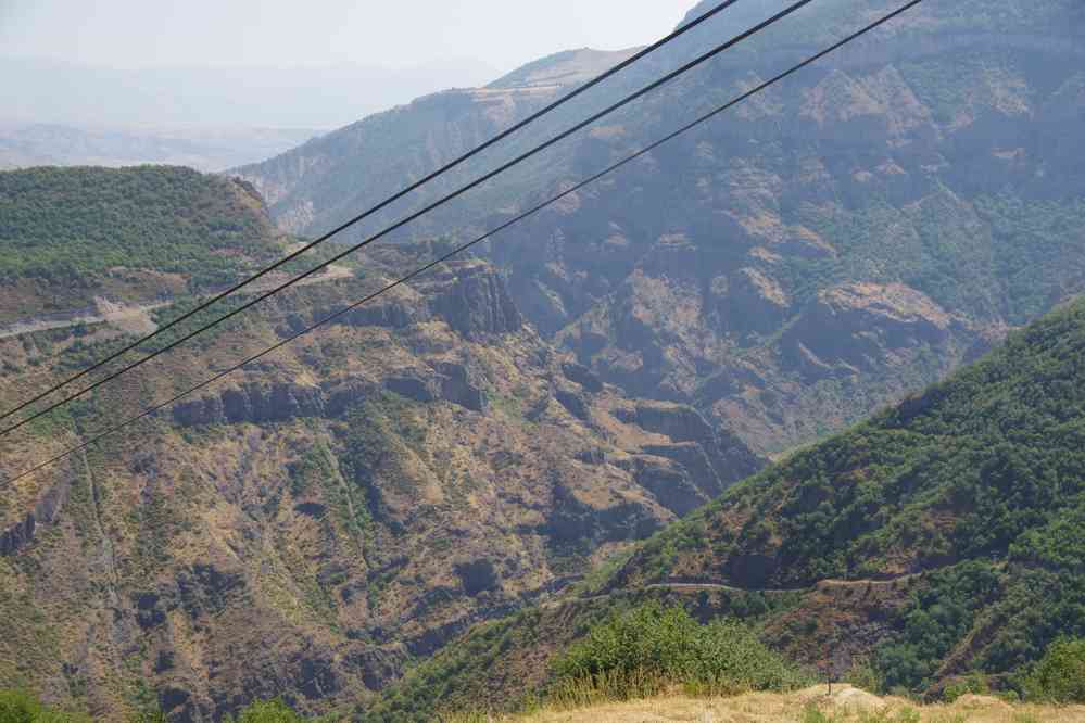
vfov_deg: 18.9
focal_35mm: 72
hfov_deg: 28.1
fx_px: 2170
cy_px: 362
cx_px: 542
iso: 200
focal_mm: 47.5
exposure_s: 1/80
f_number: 9
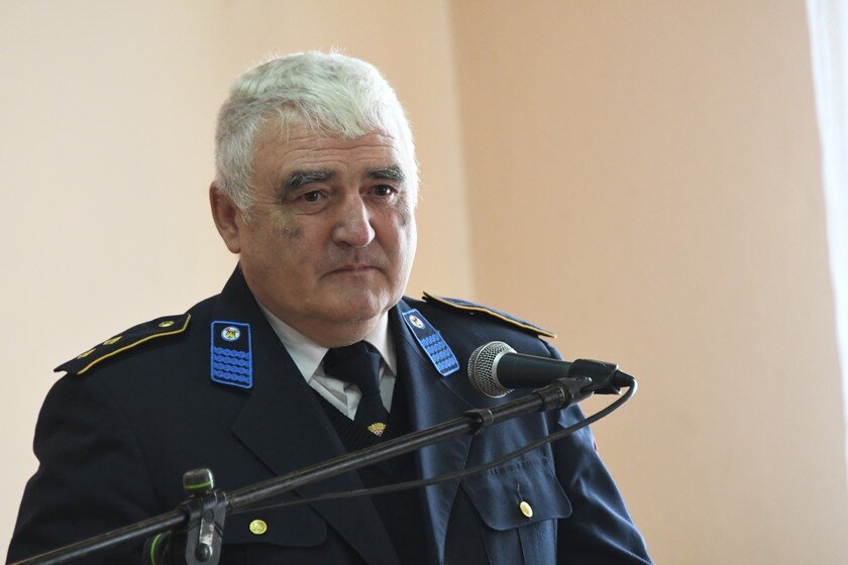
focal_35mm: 375
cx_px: 424
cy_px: 282
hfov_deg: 5.5
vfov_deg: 3.7
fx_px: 8833
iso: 4000
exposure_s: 1/80
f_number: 5.6
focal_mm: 250
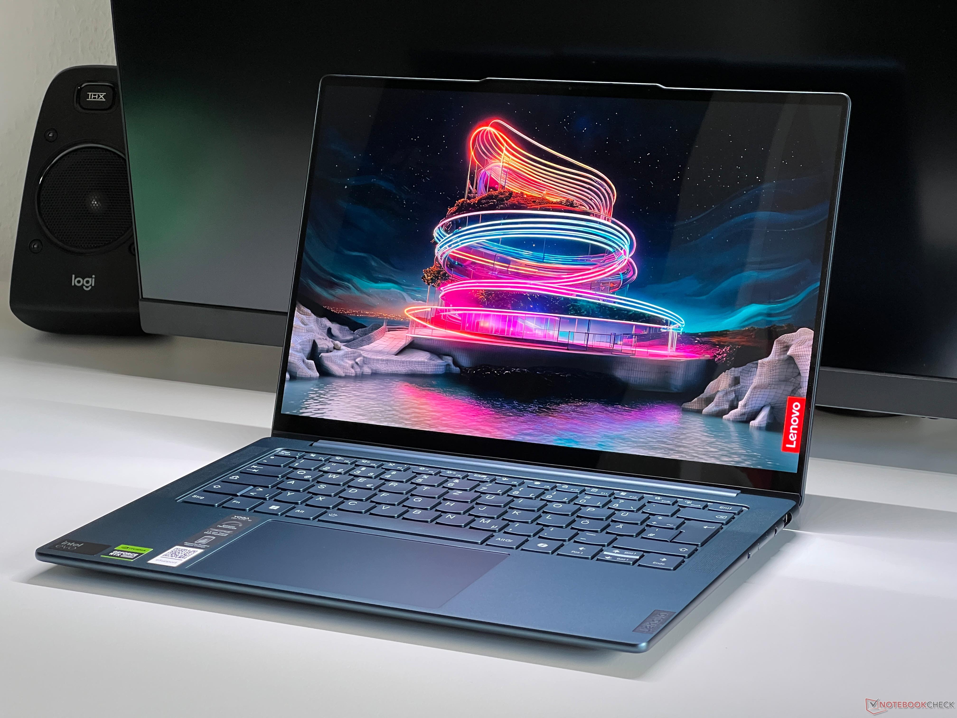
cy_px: 359
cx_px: 478
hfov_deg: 25.3
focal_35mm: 77
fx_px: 2129
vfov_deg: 19.1
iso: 200
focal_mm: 9
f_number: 2.8
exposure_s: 1/65
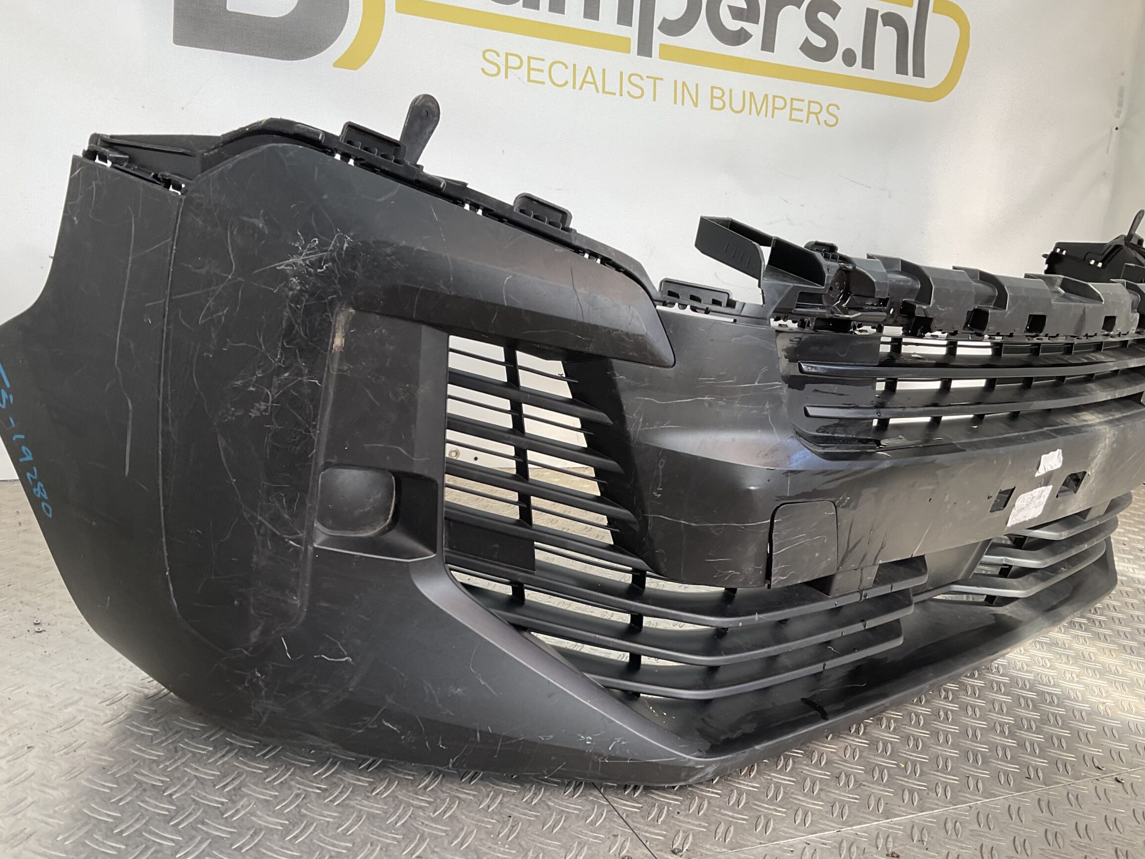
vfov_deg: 44.1
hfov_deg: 56.8
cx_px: 546
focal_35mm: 32
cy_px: 462
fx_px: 1058
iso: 16
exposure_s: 1/117
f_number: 1.8
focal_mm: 3
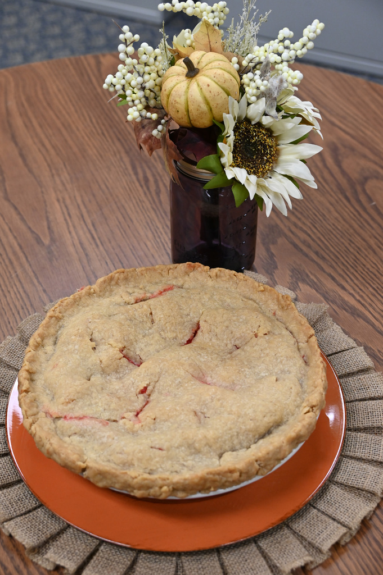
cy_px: 288
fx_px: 799
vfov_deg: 39.6
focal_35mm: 50
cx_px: 192
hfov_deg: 26.9
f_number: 5.6
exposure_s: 1/125
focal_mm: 50
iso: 2500
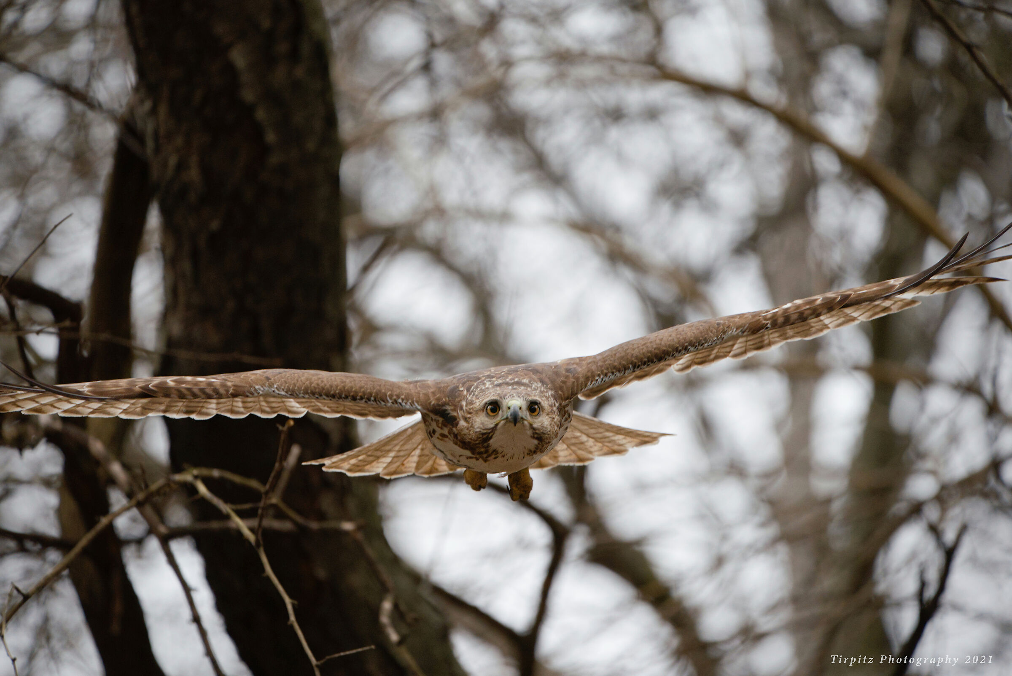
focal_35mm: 400
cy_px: 338
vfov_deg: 3.4
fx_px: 11250
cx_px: 506
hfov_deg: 5.2
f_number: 5.6
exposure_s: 1/2000
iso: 1600
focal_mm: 400
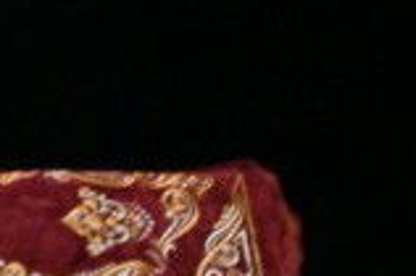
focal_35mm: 156
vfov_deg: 8.0
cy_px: 716
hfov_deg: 10.0
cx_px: -808
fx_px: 1801
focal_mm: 24
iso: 1000
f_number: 4
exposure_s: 1/125
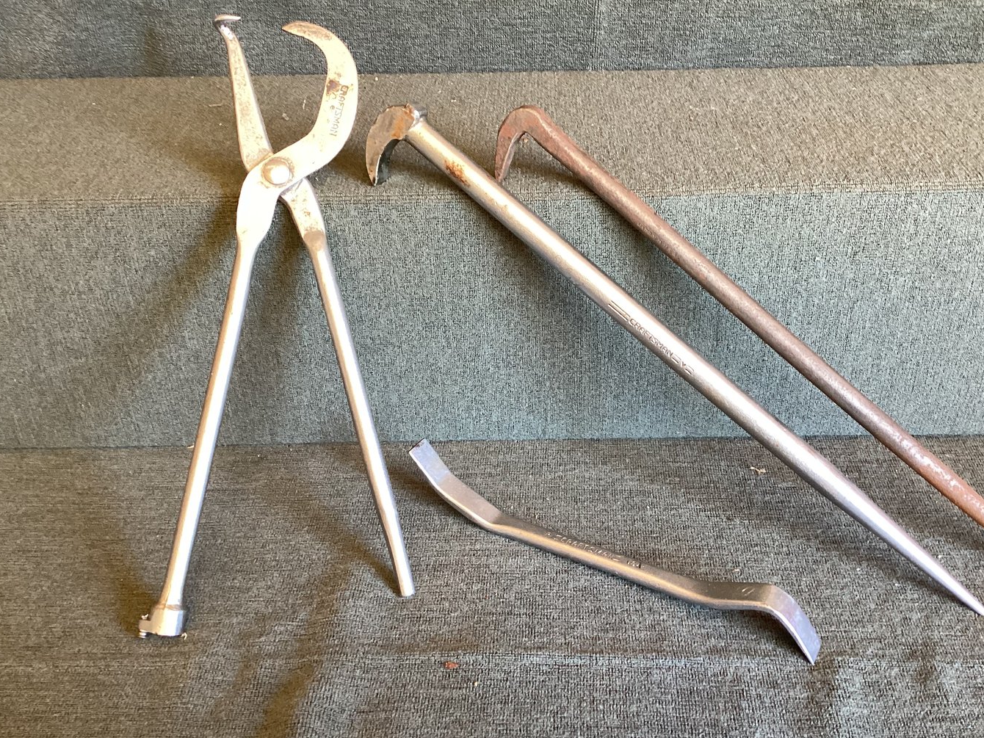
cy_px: 370
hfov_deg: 52.6
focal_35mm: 35
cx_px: 536
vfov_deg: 40.7
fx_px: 995
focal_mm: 3.3
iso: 200
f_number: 2.4
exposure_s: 1/60
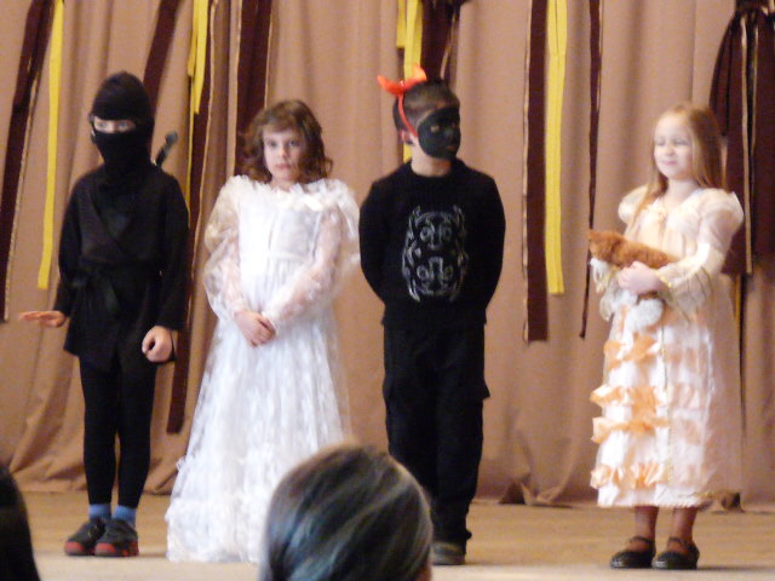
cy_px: 290
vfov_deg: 6.9
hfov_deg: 9.2
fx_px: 4836
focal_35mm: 216
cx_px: 388
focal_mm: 21.6
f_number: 3.6
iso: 800
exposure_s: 1/10
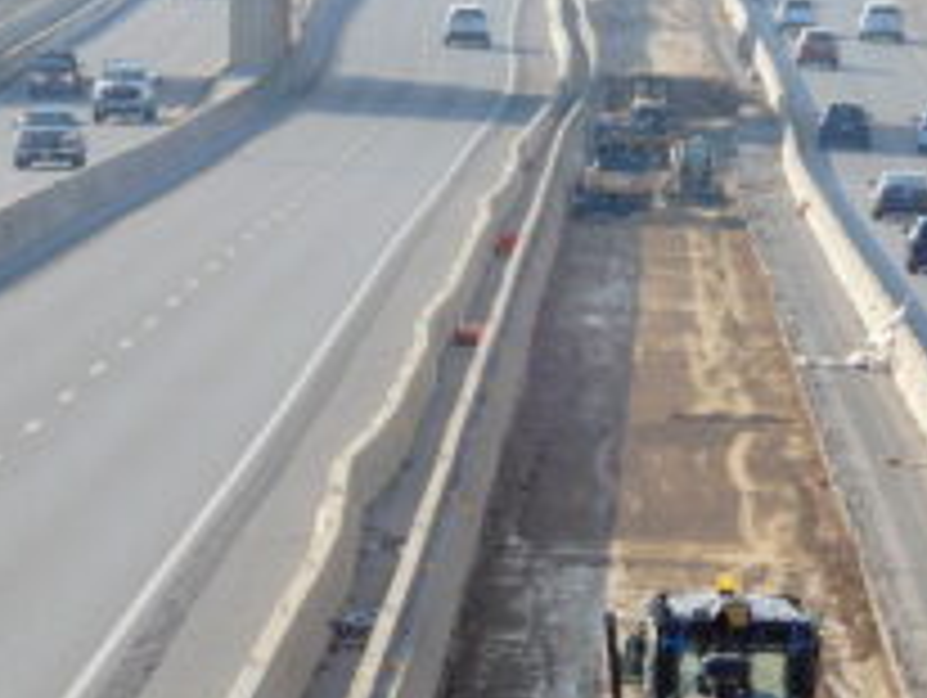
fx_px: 11689
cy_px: 338
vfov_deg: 3.4
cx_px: 594
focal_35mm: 436
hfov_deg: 4.5
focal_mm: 40.1
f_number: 5.6
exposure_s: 1/400
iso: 80
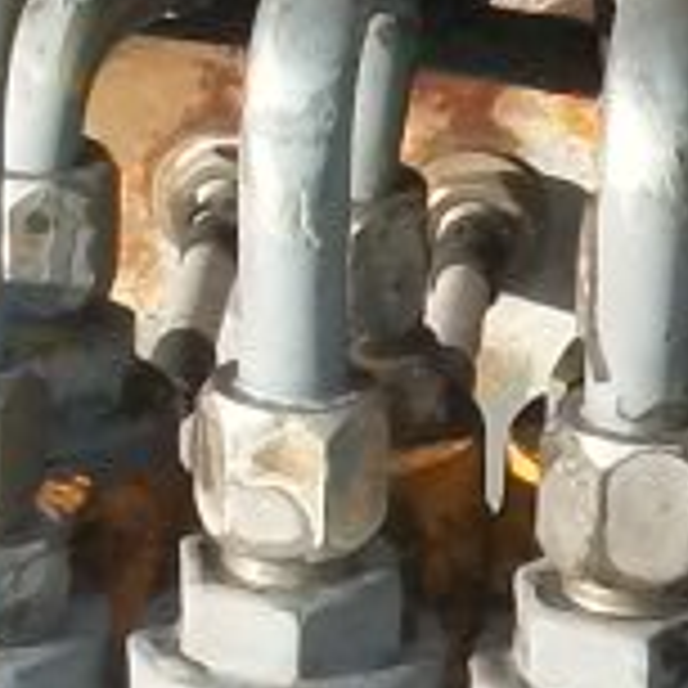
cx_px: 1156
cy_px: 450
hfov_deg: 6.8
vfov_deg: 7.0
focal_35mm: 251
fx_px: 5644
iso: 80
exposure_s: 1/250
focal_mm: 5.7
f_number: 5.5
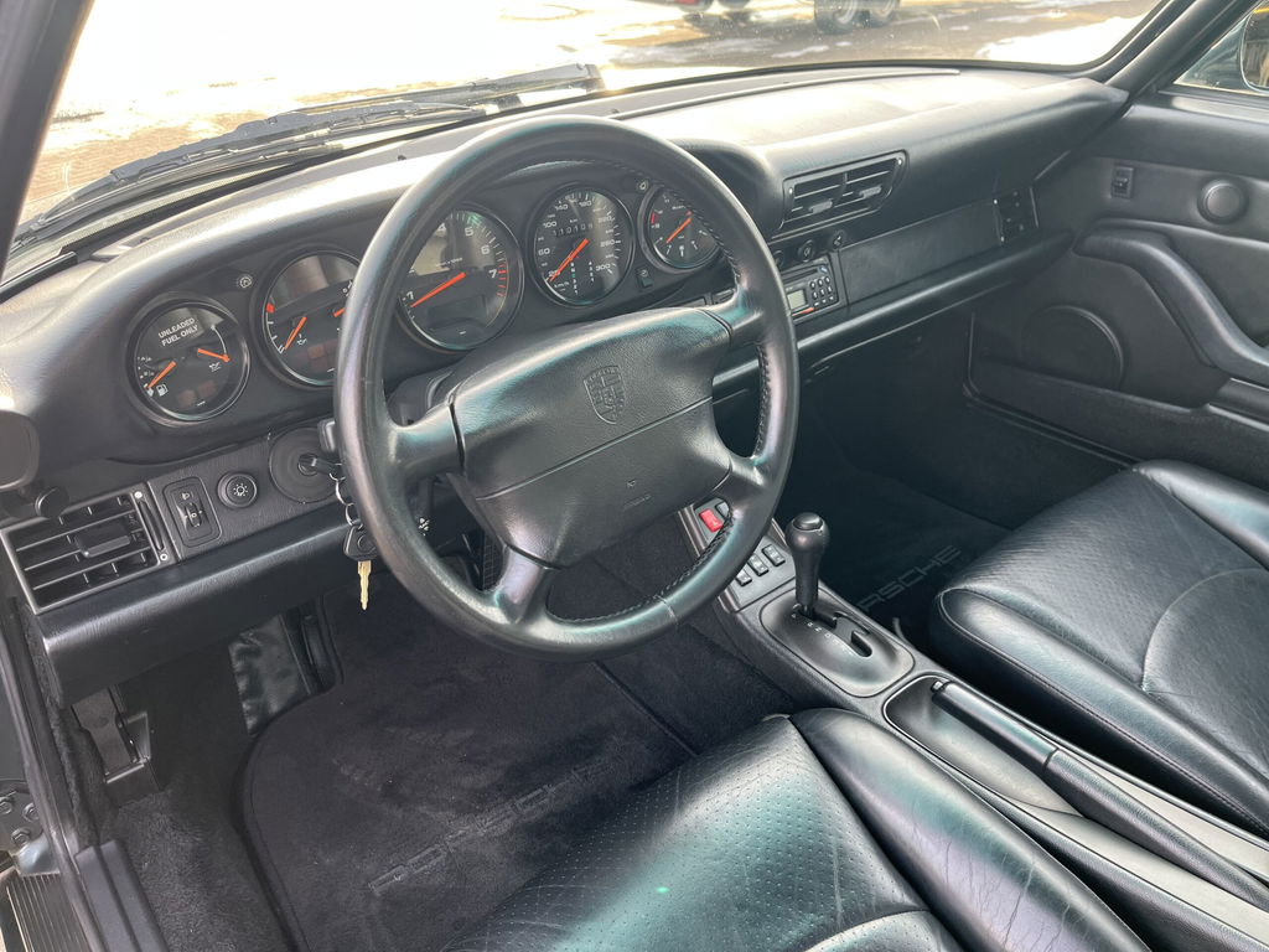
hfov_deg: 67.3
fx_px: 953
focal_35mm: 26
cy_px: 476
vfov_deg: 53.1
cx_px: 634
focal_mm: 5.1
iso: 64
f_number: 1.6
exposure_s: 1/122
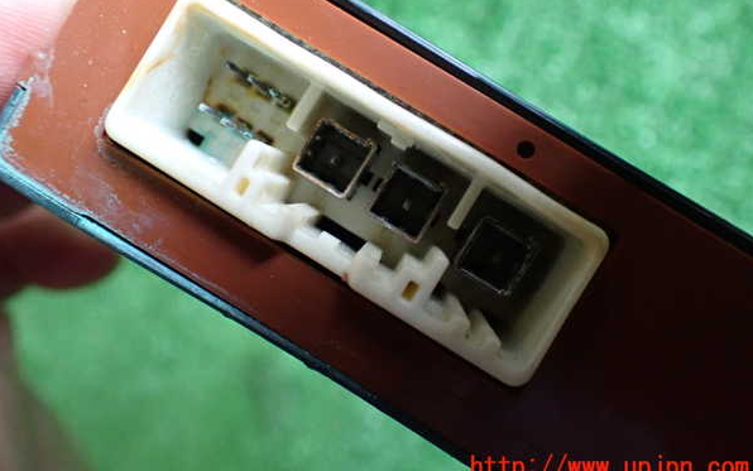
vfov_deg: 39.4
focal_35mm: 32
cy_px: 200
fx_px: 657
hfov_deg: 59.6
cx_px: 376
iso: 800
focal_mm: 5.4
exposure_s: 1/30
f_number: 2.3
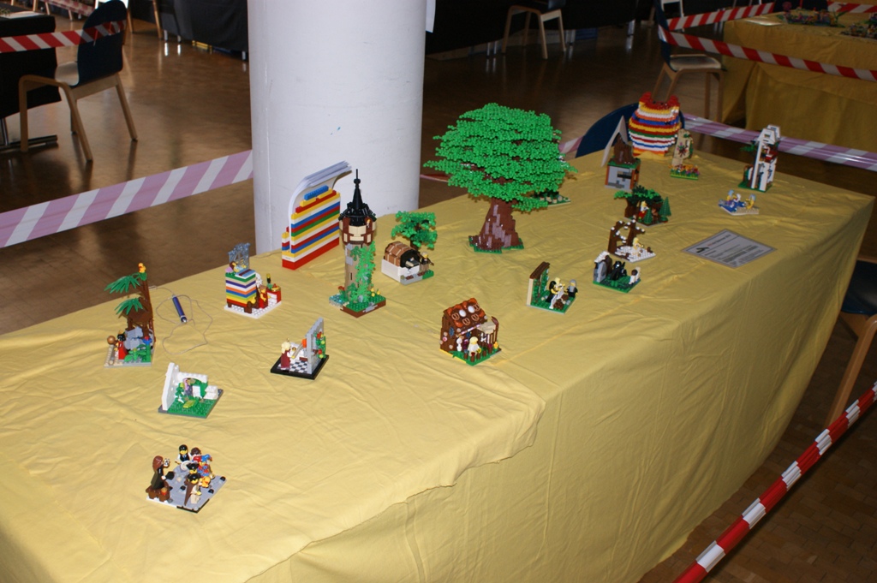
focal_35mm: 36
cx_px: 438
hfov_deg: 53.2
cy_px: 292
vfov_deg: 36.8
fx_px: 876
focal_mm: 24
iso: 400
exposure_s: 1/60
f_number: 5.6
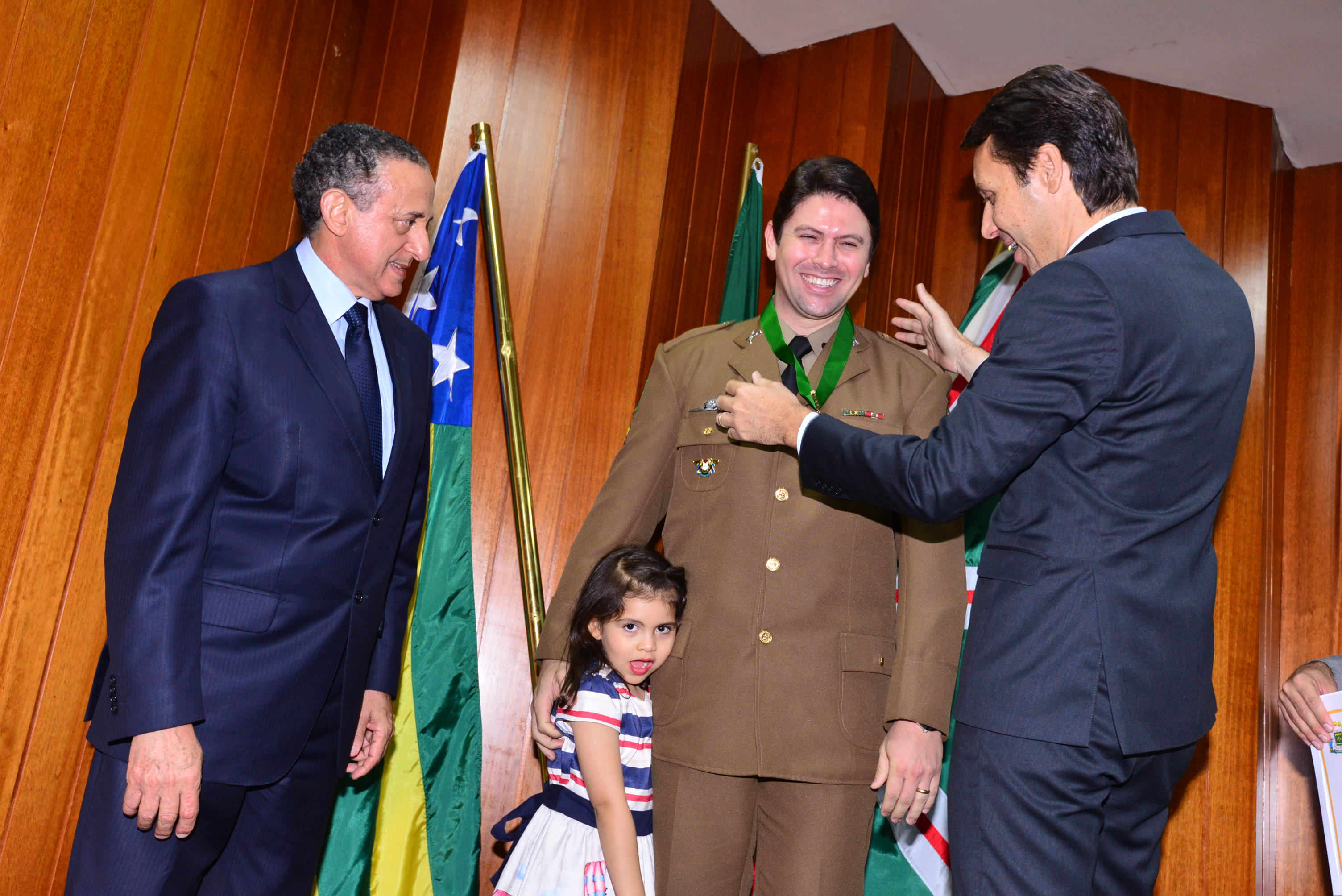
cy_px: 448
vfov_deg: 37.9
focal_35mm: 35
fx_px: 1305
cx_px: 671
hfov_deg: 54.4
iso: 1600
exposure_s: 1/125
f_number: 5.6
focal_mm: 35
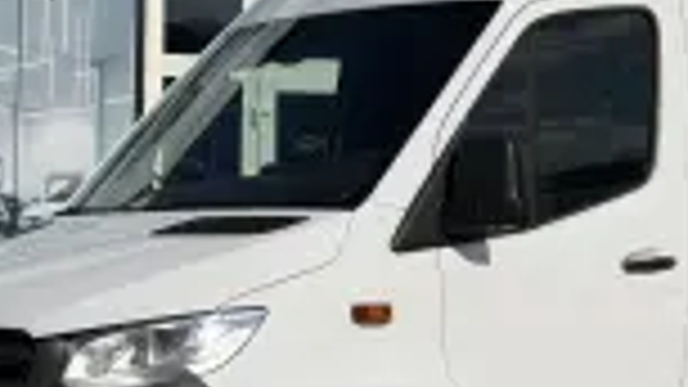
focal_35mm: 123
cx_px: 576
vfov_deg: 9.9
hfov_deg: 17.3
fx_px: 2243
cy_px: 212
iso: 64
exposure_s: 1/16129
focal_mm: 6.76
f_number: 1.78
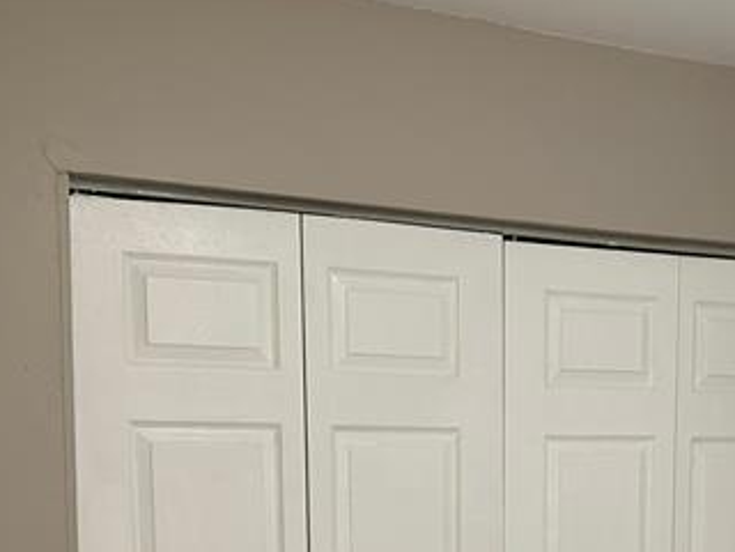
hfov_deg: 29.3
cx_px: 560
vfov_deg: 21.4
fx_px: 1380
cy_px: 607
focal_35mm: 65
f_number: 1.5
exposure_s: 1/60
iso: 160
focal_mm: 5.7
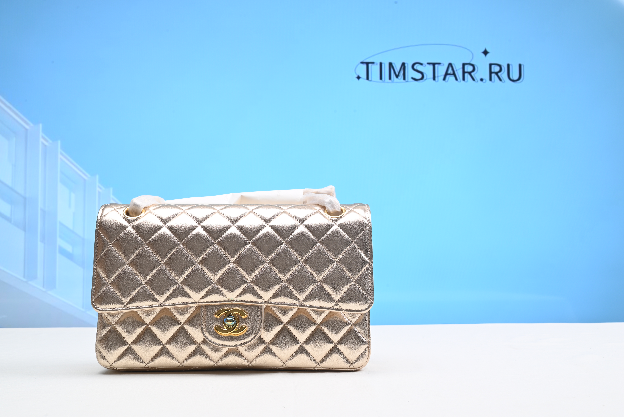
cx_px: 312
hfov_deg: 47.4
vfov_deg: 32.7
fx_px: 711
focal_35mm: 41
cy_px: 208
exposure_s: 1/2
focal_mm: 41
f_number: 16
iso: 100
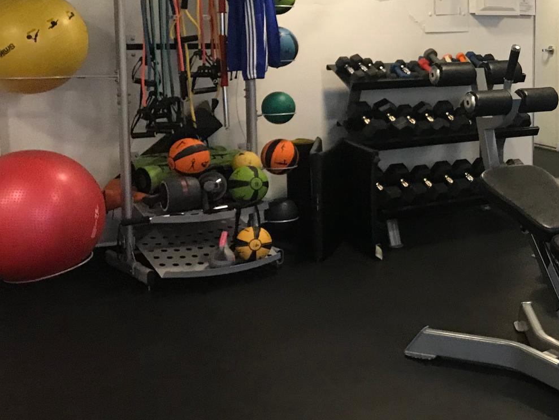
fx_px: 937
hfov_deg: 30.9
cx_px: 552
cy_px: 125
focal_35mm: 58
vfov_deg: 25.0
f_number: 1.8
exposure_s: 1/13
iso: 100
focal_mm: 3.99
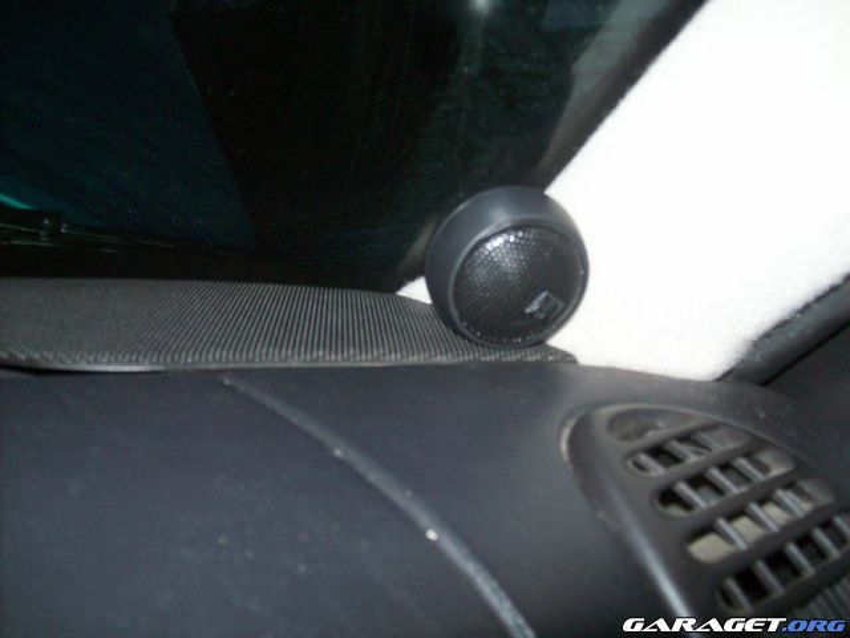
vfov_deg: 39.7
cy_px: 319
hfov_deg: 51.4
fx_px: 884
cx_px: 425
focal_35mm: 36
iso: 200
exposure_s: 1/64
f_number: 2.7
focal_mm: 6
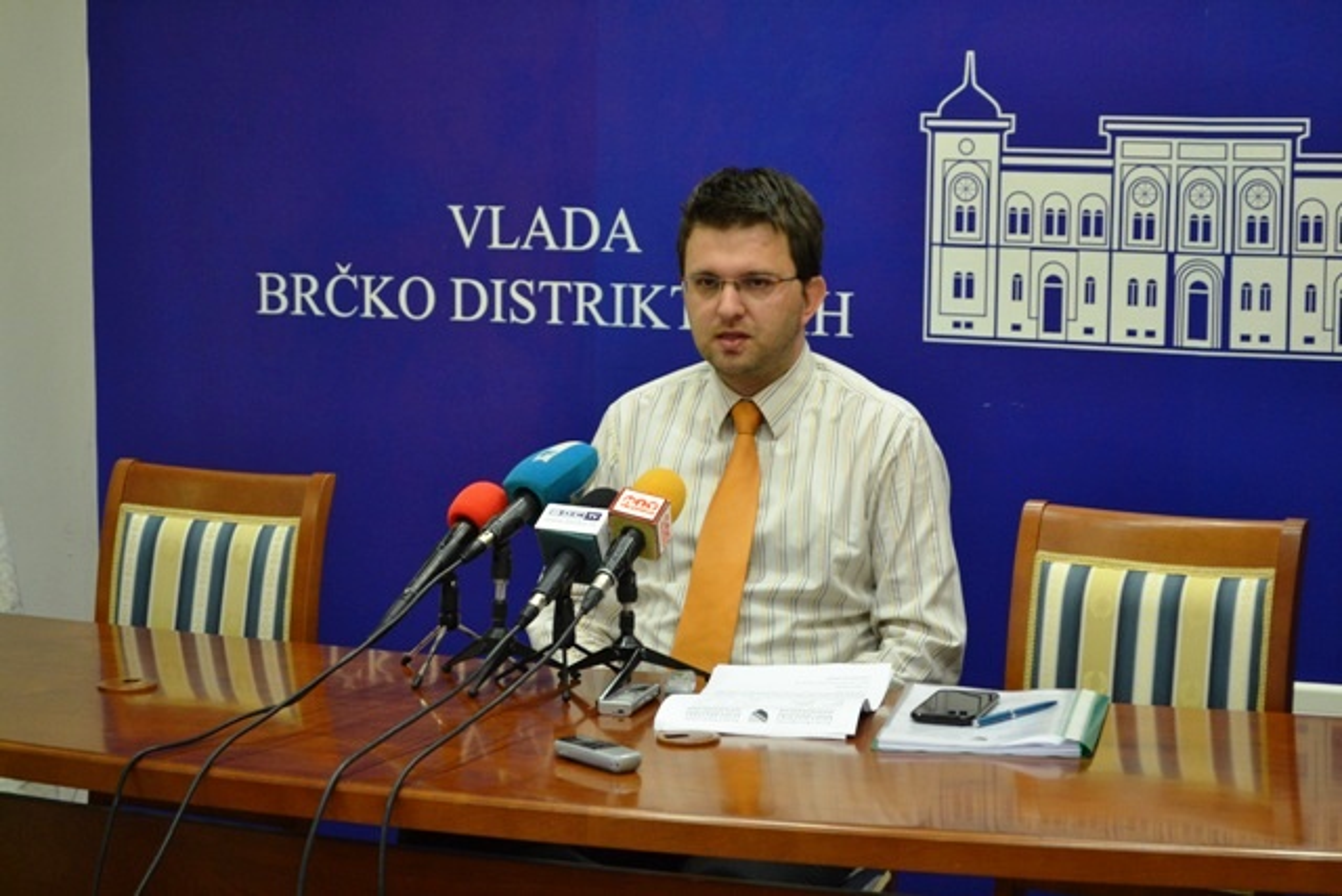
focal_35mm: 78
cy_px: 448
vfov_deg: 17.5
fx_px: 2908
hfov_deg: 26.0
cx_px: 671
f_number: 5.6
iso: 1100
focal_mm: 52
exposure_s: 1/60
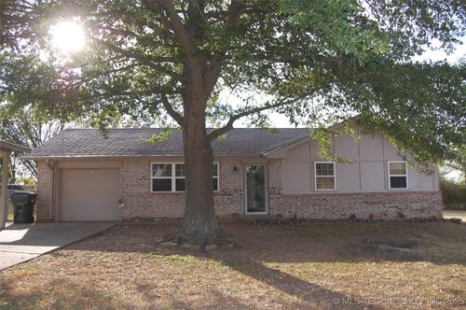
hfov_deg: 64.6
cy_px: 155
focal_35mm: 28
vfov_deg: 45.6
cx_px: 233
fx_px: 368
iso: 320
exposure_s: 1/500
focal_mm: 19
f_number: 5.6
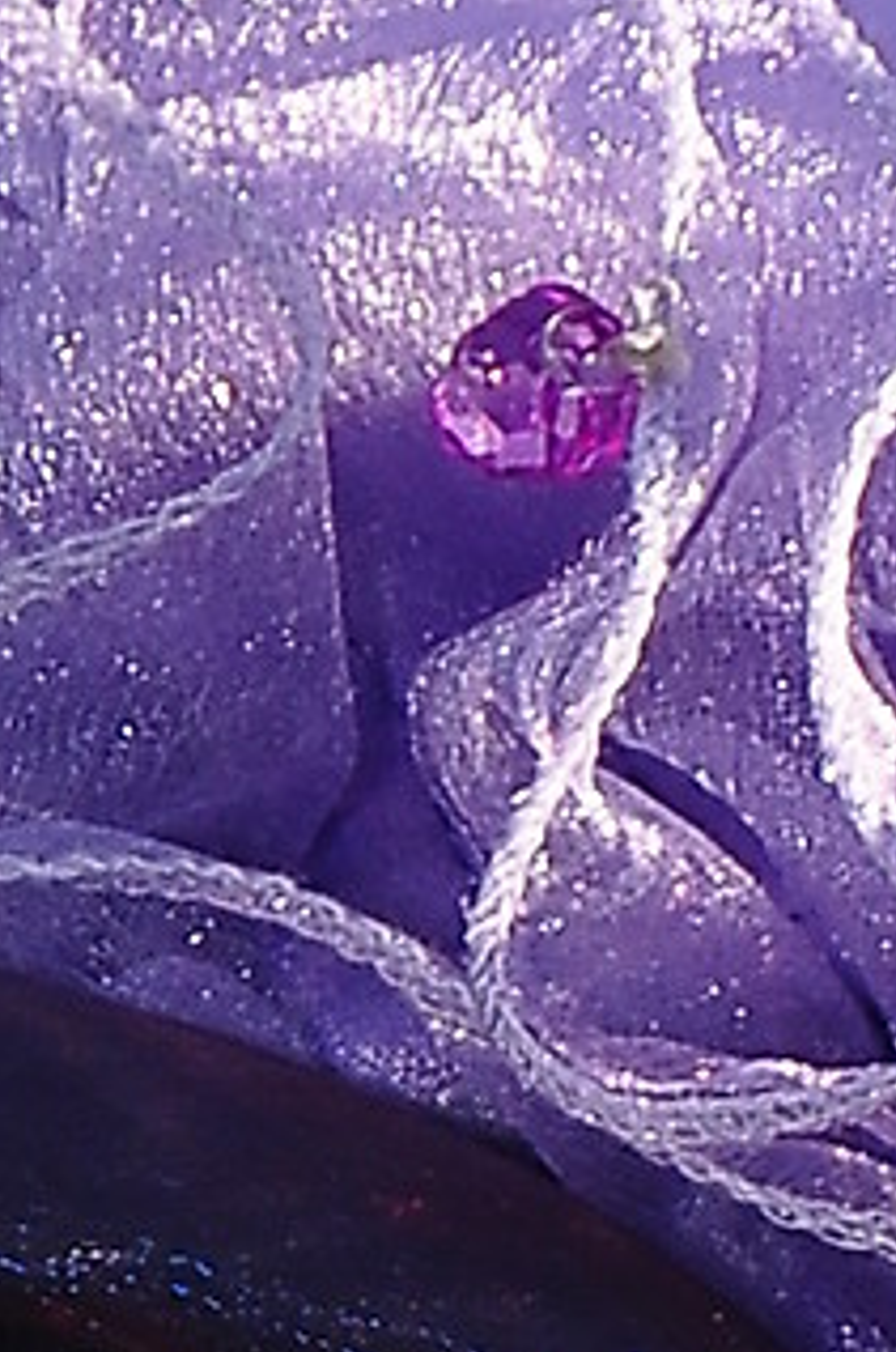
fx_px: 36096
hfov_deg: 1.4
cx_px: 318
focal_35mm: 964
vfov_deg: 2.1
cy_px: 4617
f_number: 9
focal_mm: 85
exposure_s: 1/200
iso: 200
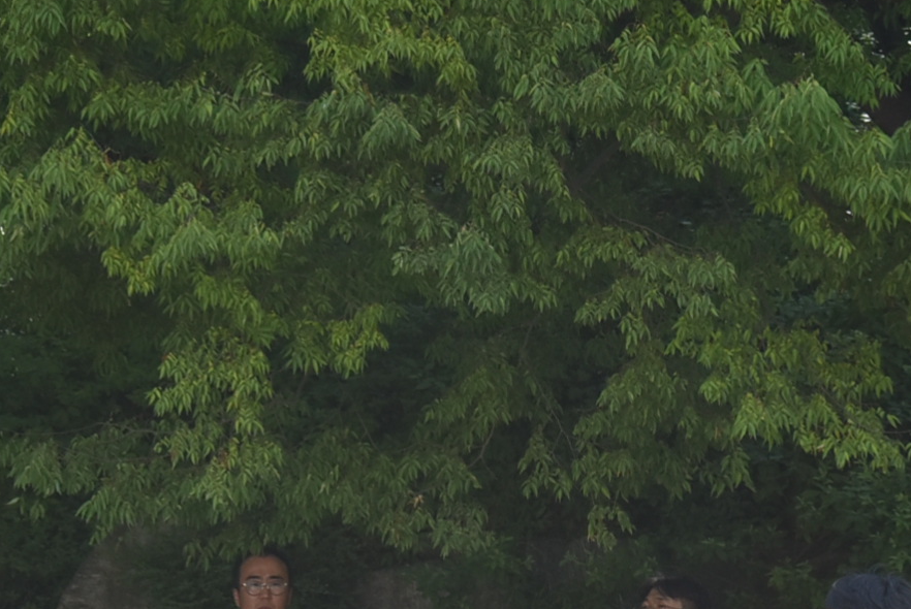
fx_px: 9018
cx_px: 569
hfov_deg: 5.8
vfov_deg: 3.9
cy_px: 769
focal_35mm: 356
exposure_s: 1/250
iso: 320
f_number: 8
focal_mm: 70
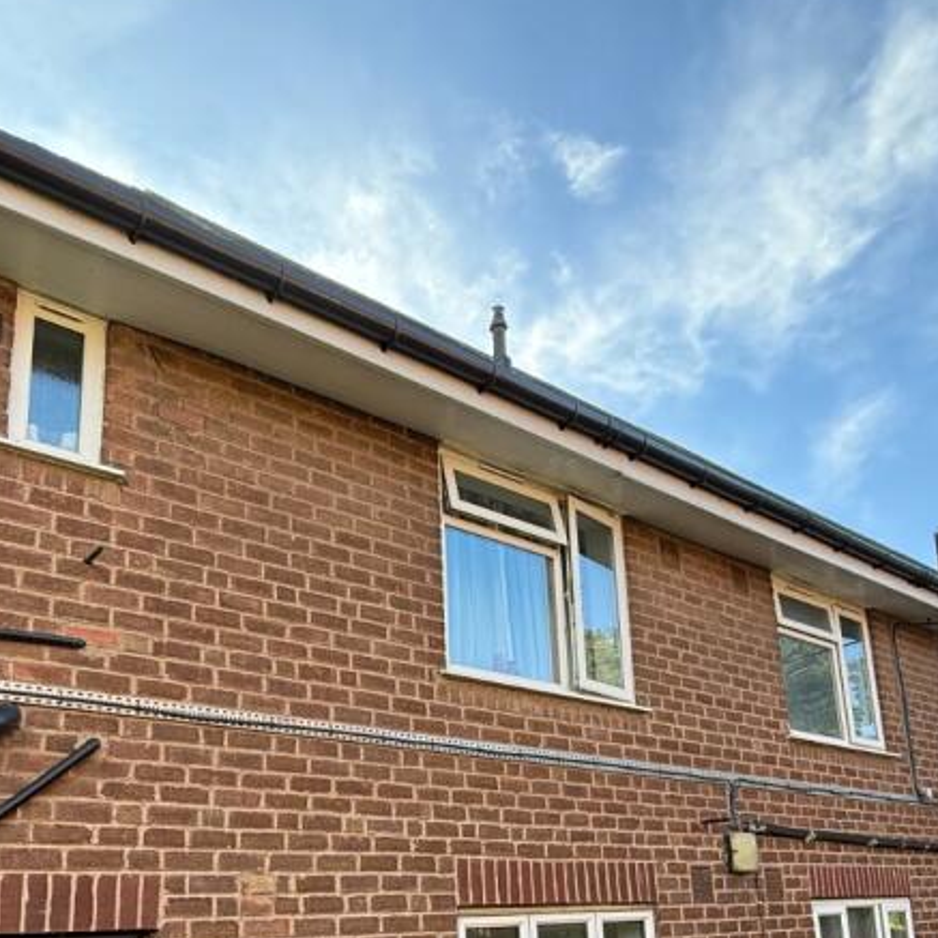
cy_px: 726
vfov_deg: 52.7
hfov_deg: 55.1
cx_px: 361
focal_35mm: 29
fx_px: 889
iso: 64
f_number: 2.2
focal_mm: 2.22
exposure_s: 1/310
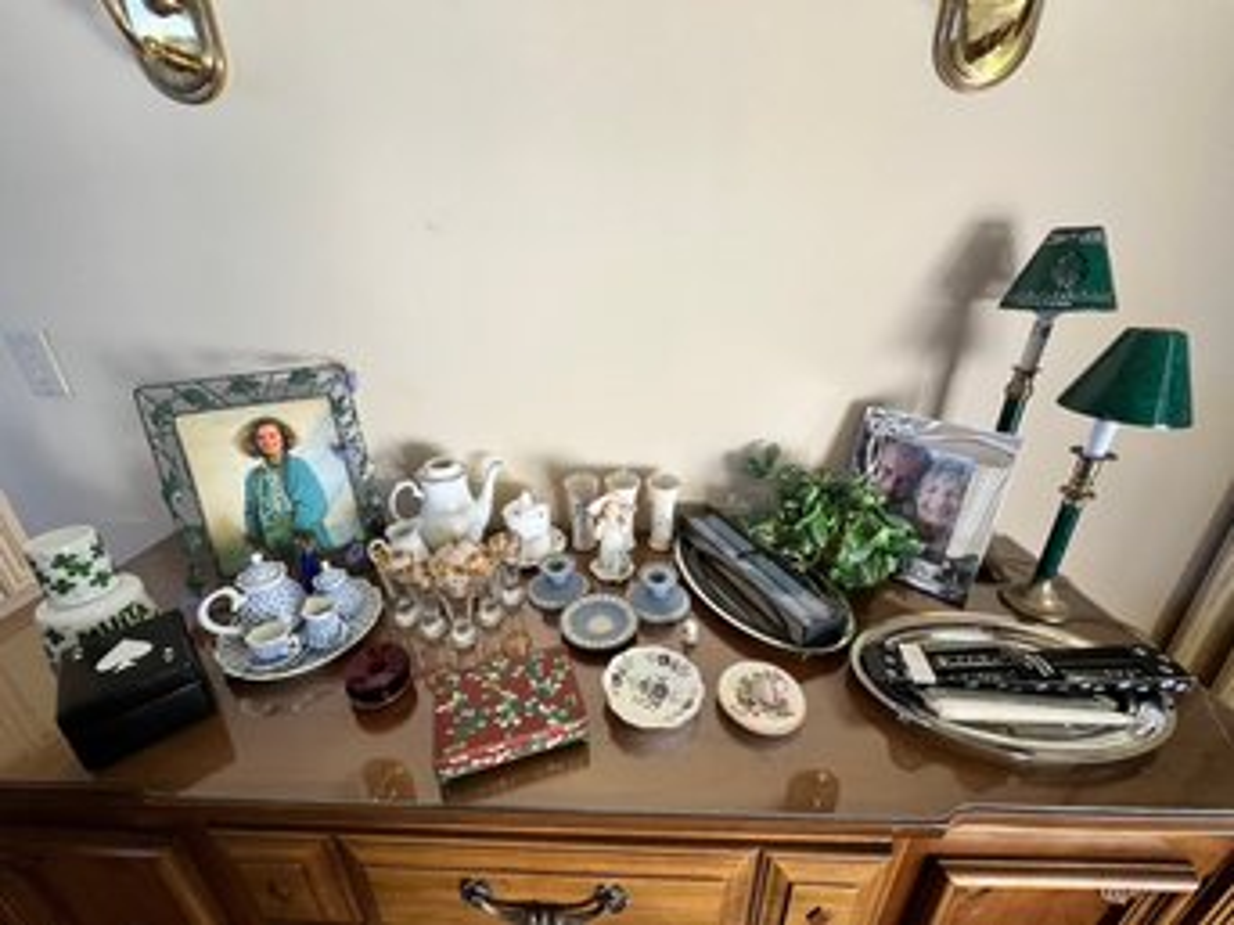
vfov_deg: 89.9
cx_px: 617
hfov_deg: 106.2
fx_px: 463
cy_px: 462
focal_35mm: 13
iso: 125
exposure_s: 1/99
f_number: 1.8
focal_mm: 1.57
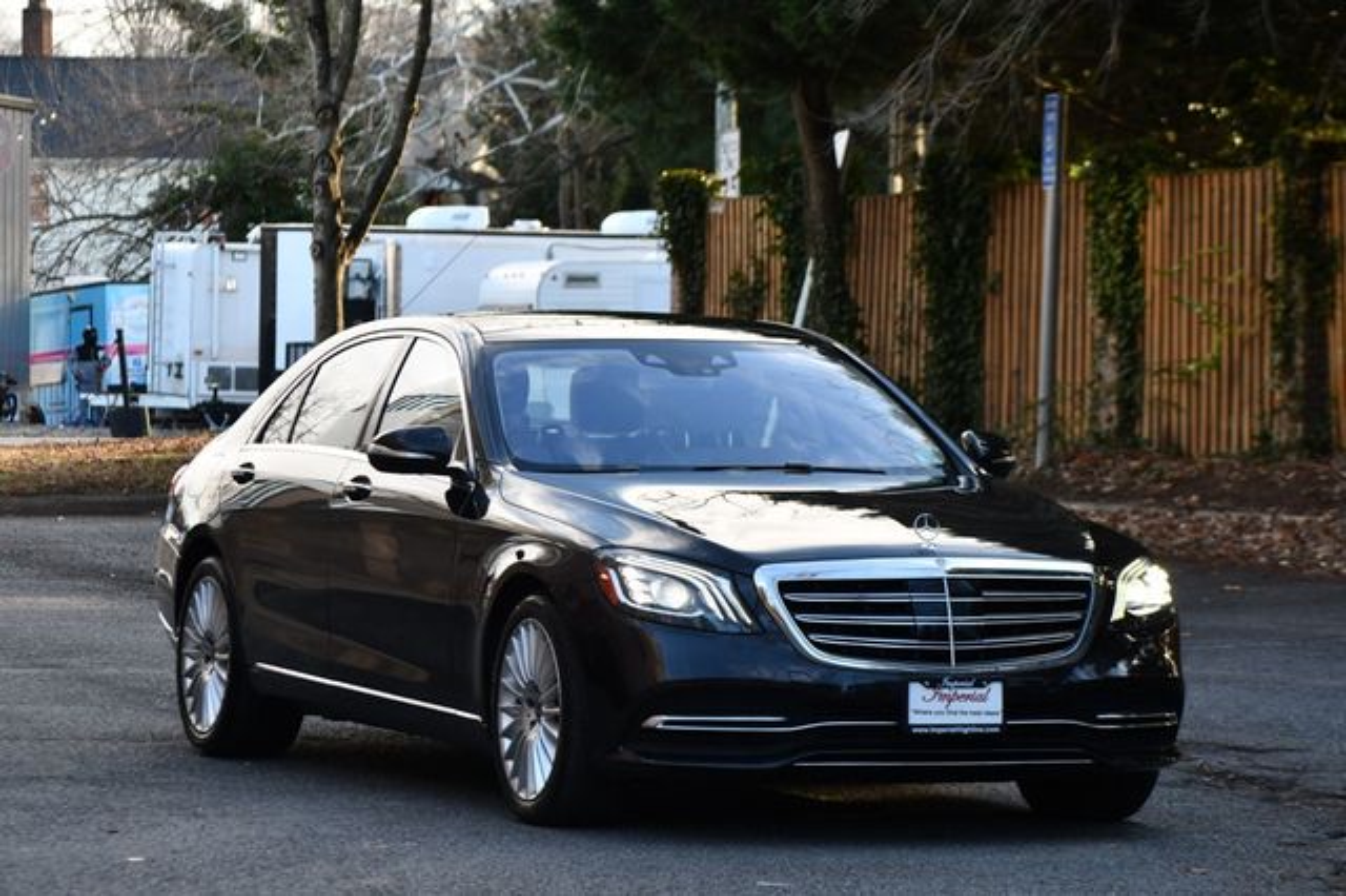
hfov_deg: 14.0
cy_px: 448
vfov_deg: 9.3
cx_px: 673
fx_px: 5493
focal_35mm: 147
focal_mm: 98
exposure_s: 1/250
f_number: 5.6
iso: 400
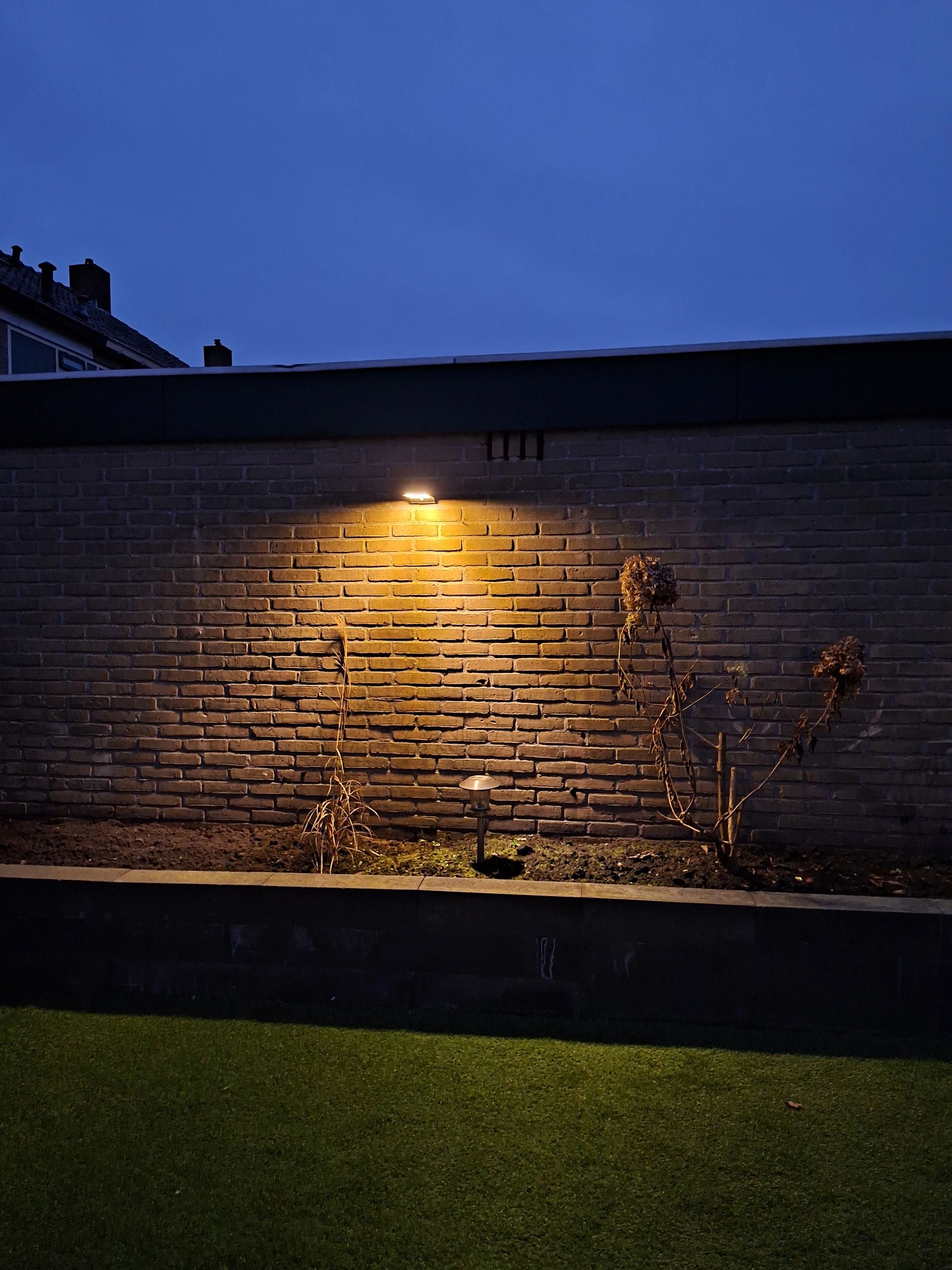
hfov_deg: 58.9
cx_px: 476
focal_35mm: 23
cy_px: 635
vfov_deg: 73.9
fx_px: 843
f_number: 1.8
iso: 1000
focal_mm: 5.54
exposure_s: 1/20
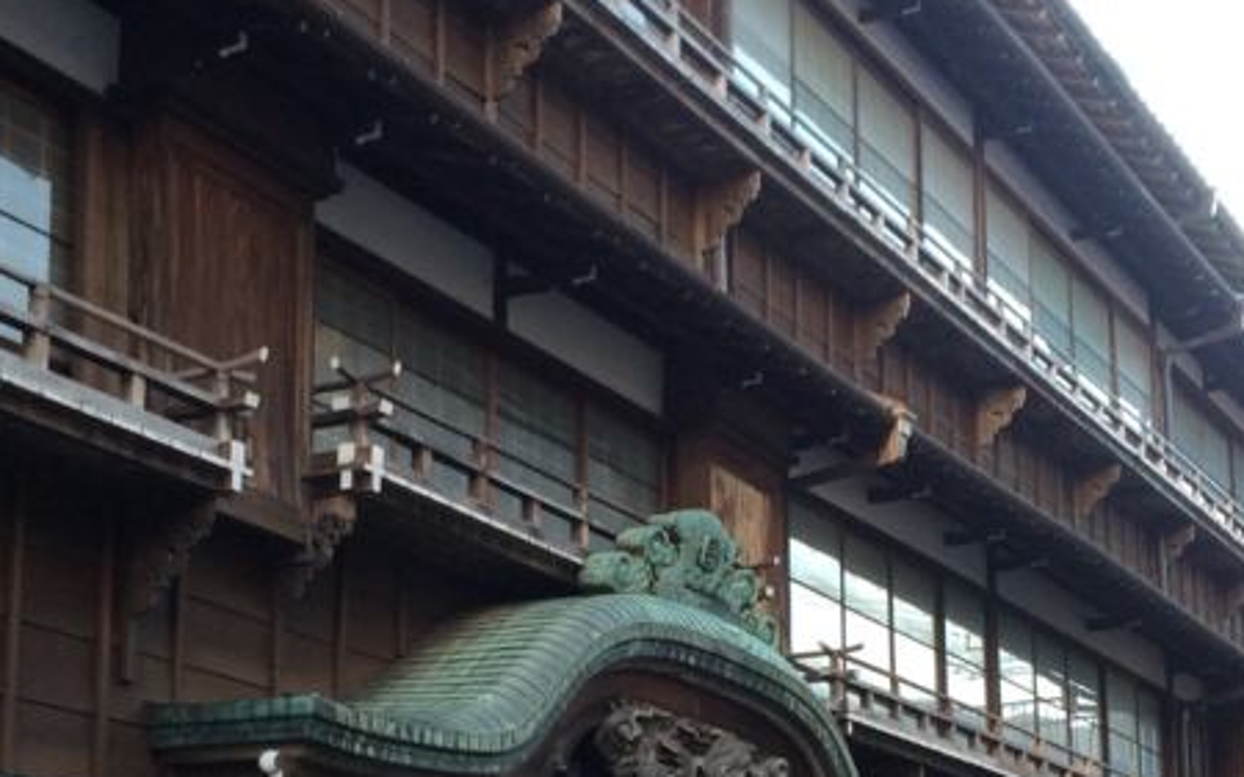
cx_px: 633
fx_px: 2373
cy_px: 744
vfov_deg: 18.2
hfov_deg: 29.4
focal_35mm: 70
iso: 64
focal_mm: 4.15
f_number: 2.2
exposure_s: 1/120
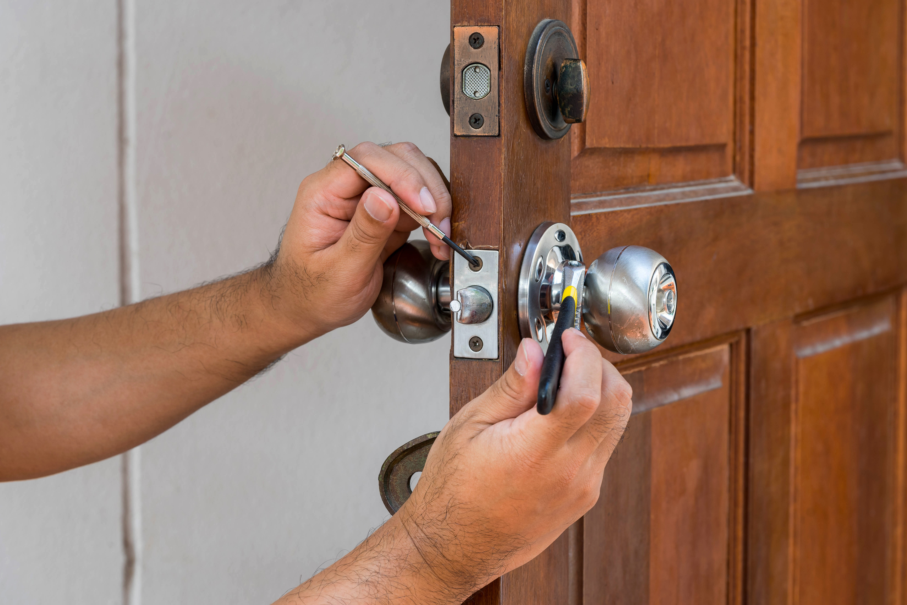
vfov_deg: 15.0
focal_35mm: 91
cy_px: 301
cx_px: 458
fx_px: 2293
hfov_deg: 22.4
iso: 125
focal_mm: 90
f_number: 8
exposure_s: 1/20
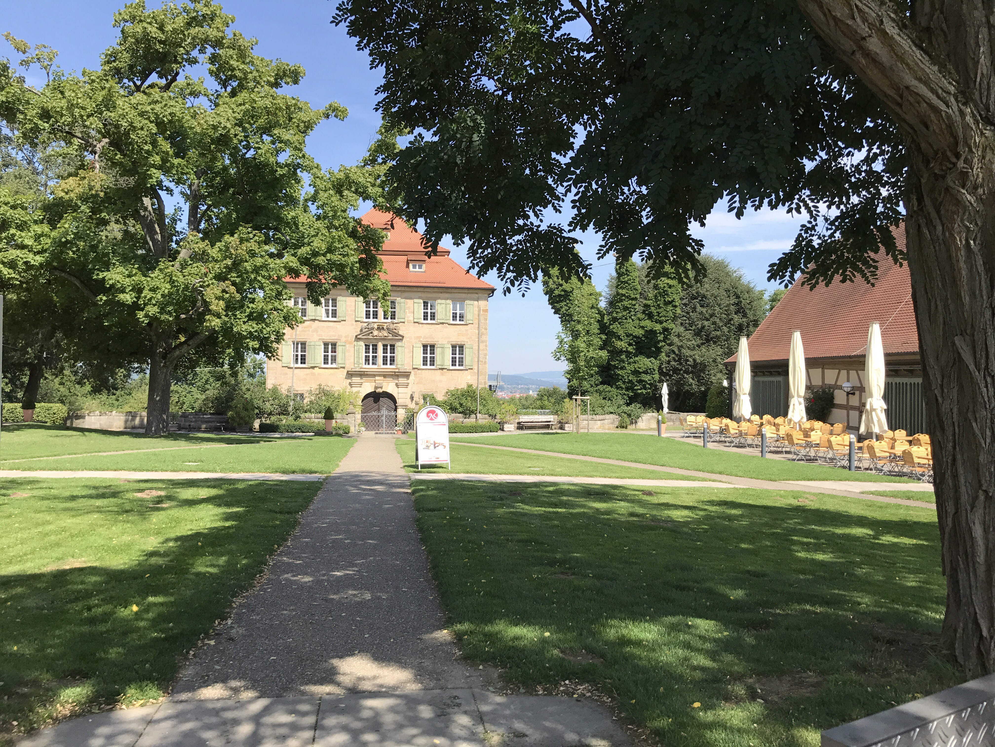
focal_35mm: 28
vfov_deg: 49.7
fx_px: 805
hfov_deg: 63.4
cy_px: 374
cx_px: 498
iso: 20
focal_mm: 3.99
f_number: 1.8
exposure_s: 1/1408
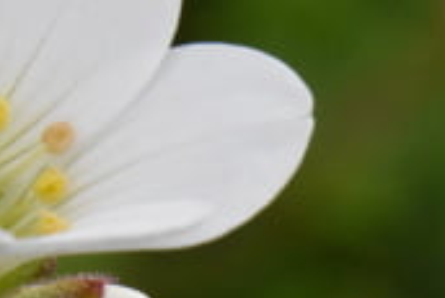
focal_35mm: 297
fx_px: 3676
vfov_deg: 4.6
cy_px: 115
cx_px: -5
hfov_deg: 6.9
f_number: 25
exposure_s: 1/160
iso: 2000
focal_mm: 85
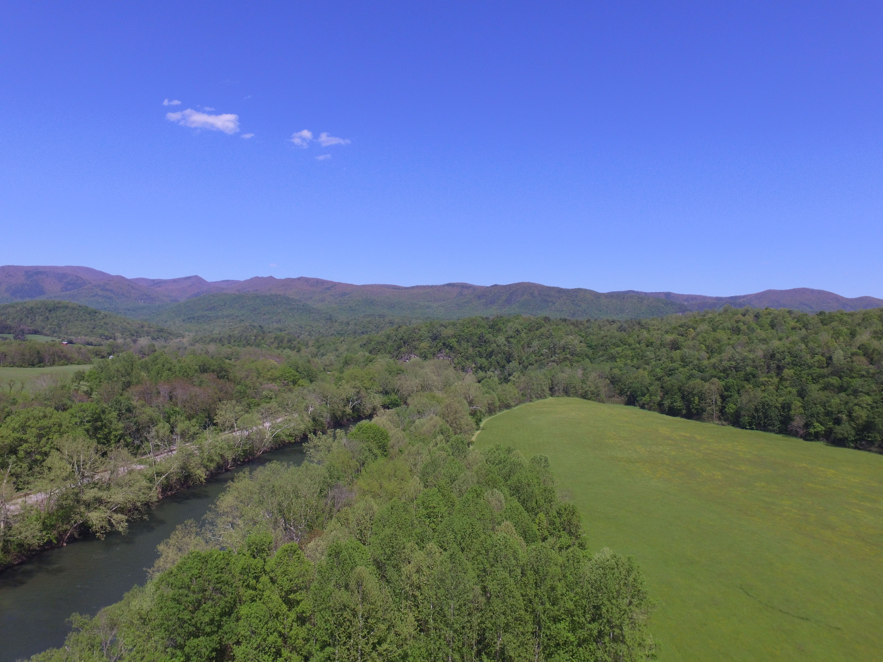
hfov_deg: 81.7
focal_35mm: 20
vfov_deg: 66.0
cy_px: 331
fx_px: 510
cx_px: 442
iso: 100
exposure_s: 1/1387
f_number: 2.8
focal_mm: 3.61
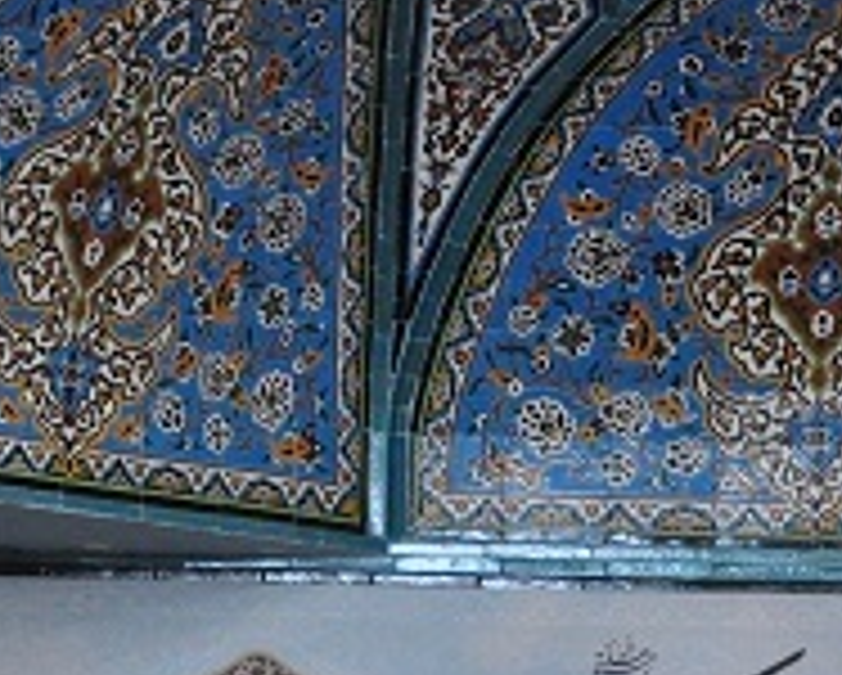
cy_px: 738
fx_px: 6760
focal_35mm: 271
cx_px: 734
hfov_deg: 7.1
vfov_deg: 5.7
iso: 3200
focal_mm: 48
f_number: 4.8
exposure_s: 1/100
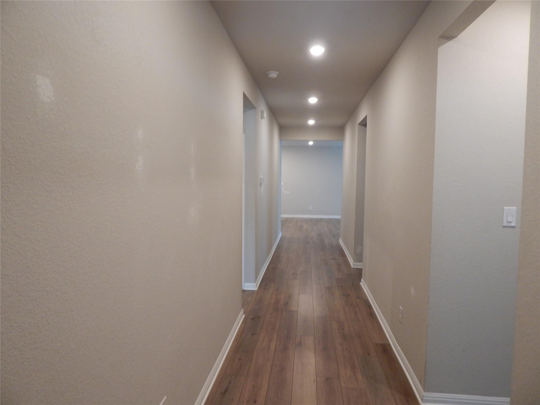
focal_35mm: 22
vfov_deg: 61.1
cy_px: 202
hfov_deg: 76.4
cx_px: 270
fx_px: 343
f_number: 3
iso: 220
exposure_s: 1/30
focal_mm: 4
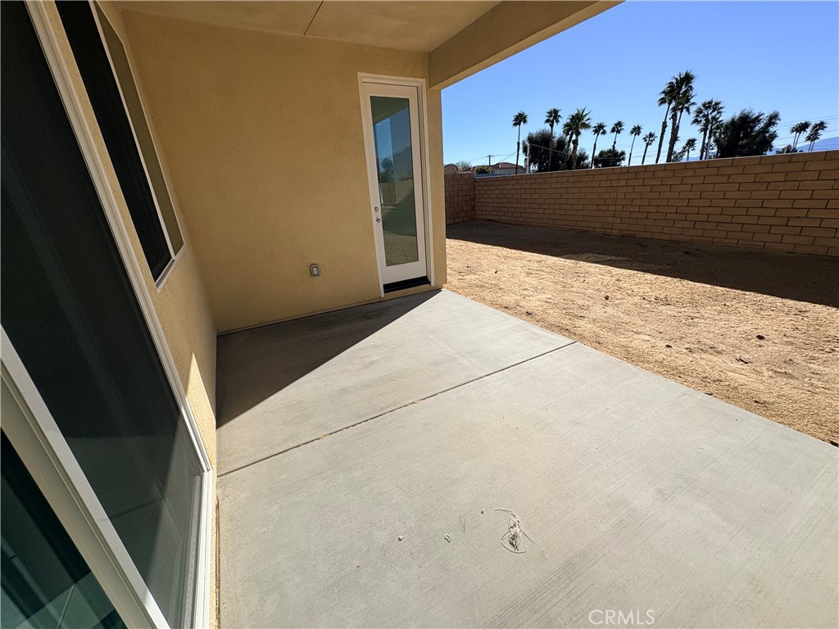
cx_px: 420
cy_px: 314
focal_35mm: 14
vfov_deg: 85.7
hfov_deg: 102.1
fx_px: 339
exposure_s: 1/3390
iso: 50
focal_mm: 2.22
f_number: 2.2
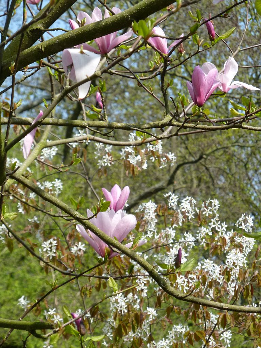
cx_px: 130
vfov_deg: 11.7
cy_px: 174
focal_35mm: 169
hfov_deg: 8.8
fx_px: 1699
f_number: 4.5
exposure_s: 1/400
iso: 160
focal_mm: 27.8
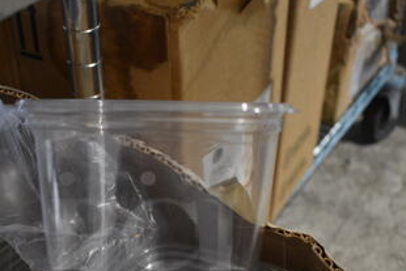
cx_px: 148
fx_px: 666
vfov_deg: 22.6
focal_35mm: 59
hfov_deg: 33.7
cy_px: 232
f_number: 3.5
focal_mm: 20
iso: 1800
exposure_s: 1/125
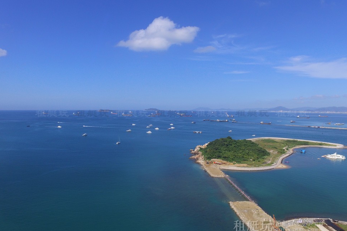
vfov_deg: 59.4
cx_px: 173
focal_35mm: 21
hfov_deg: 81.2
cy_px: 124
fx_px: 202
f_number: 2.8
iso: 100
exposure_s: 1/1869
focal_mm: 3.61
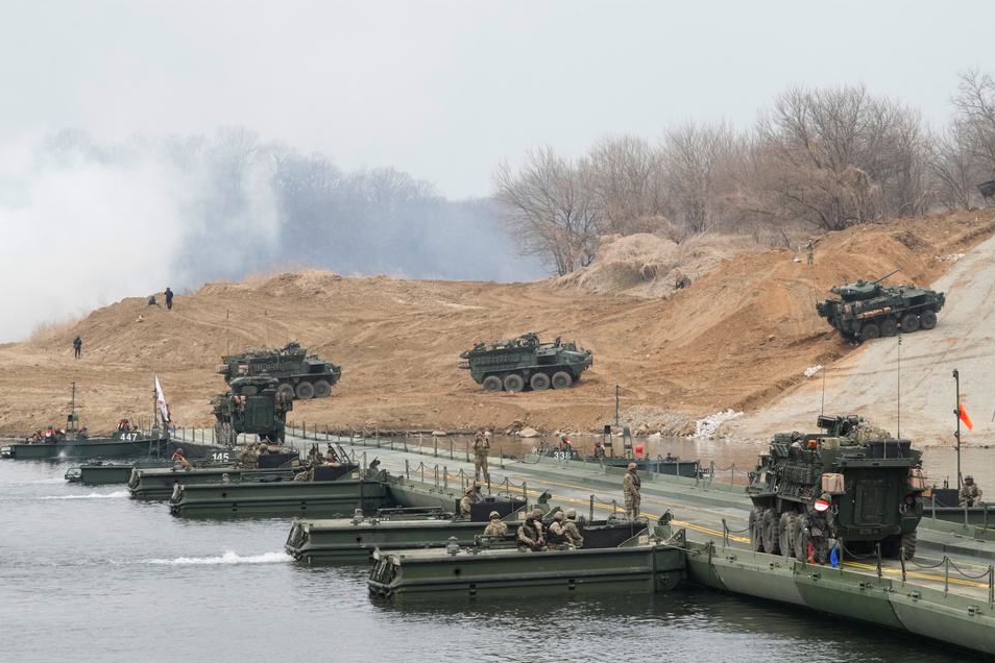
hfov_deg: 15.6
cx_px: 524
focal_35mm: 131
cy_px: 327
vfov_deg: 10.5
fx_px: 3620
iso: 2000
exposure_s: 1/500
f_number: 14
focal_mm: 122
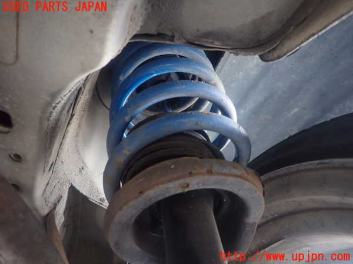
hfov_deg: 69.4
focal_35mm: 25
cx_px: 176
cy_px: 132
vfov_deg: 54.9
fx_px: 255
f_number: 2
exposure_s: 1/20
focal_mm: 4.5
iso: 800
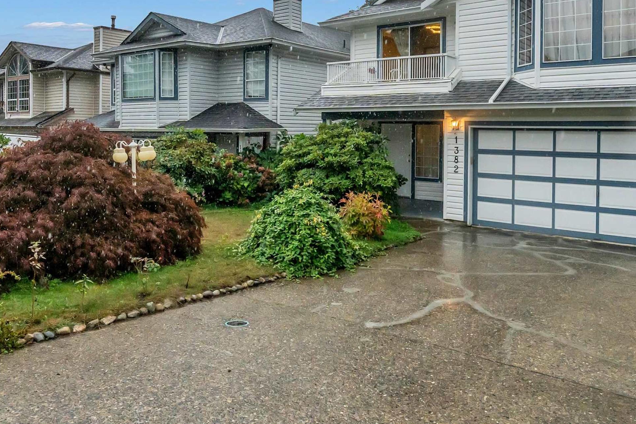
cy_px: 131
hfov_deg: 61.9
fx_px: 530
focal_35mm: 30
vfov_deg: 42.8
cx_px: 312
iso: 2000
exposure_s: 1/1000
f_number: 5
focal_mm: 15
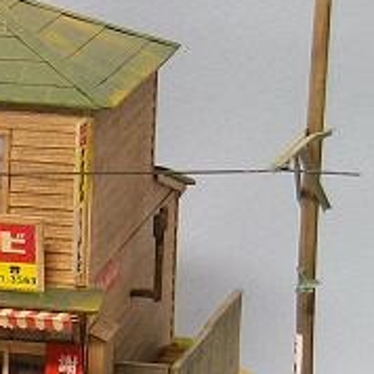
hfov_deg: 5.2
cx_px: -538
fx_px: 3973
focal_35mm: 325
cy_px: 279
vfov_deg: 5.4
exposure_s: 1/10
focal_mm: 12.5
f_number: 4.9
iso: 100
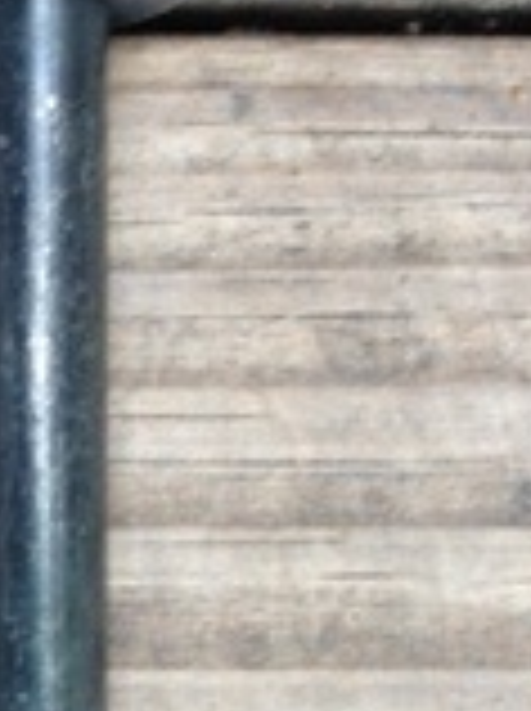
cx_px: -198
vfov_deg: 13.3
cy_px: 976
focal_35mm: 142
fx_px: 2912
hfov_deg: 10.2
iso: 64
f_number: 2.4
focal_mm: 4.28
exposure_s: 1/20
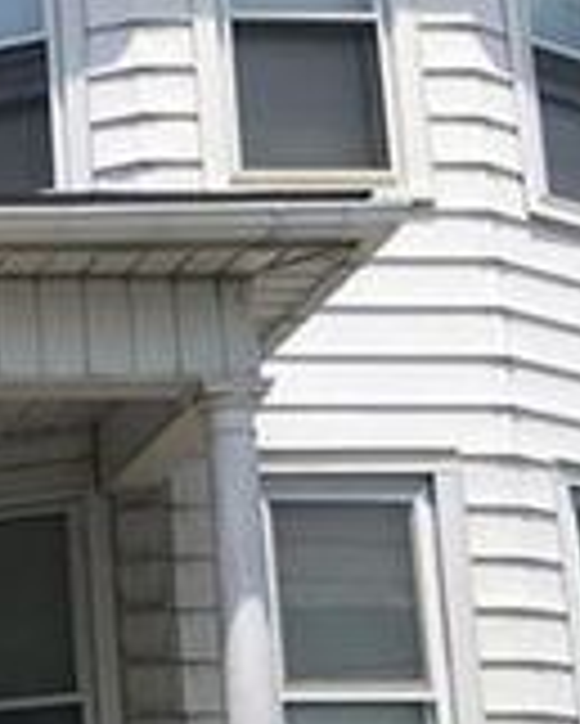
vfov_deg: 16.9
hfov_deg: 12.4
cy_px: 591
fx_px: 2422
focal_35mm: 113
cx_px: -477
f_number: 1.8
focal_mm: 3.99
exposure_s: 1/2288
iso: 20
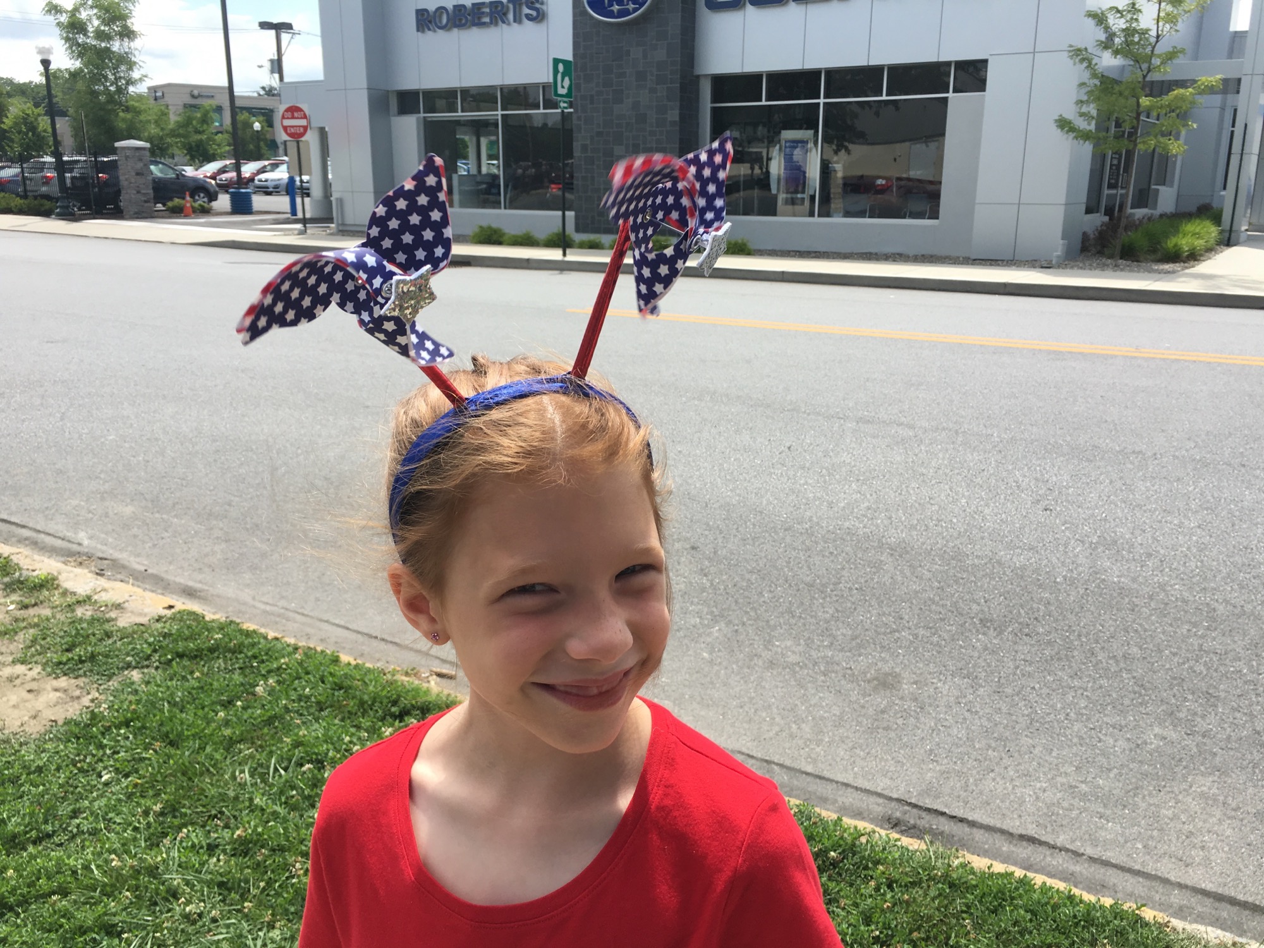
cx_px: 632
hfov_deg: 61.7
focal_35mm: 29
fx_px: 1059
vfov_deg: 48.2
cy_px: 474
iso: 25
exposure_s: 1/1166
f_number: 2.2
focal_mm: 4.15
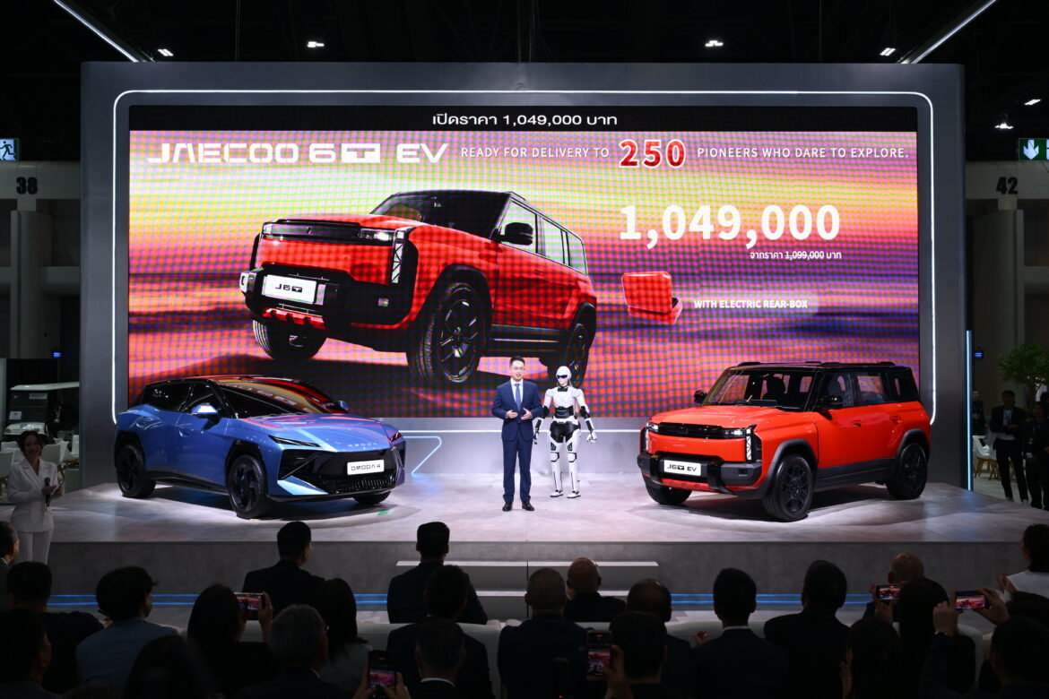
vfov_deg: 39.4
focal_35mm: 34
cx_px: 524
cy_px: 350
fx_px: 976
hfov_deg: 56.5
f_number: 6.3
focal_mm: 33.5
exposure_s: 1/100
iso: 320
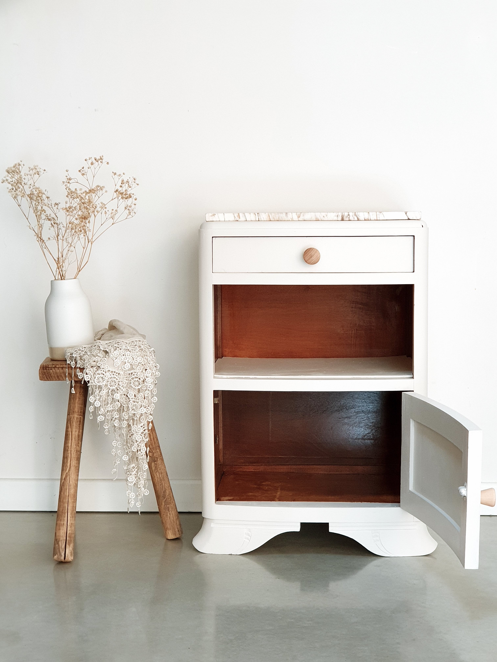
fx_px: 995
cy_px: 331
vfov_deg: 36.8
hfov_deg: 28.0
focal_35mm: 52
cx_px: 248
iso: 125
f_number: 2.4
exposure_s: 1/33
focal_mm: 6
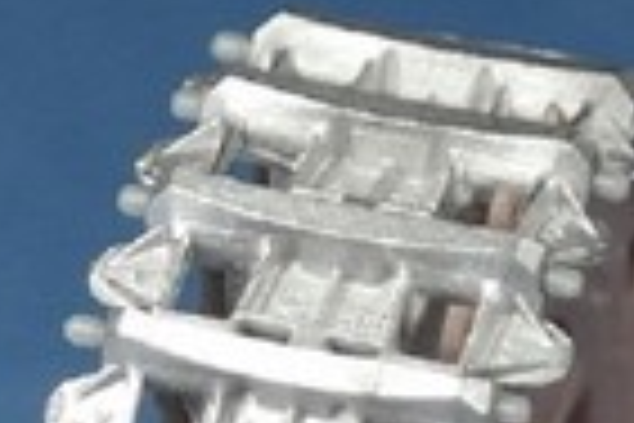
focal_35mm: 239
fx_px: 4209
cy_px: 720
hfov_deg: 8.5
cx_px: -162
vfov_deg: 5.7
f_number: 5
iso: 400
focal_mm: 37
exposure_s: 1/250
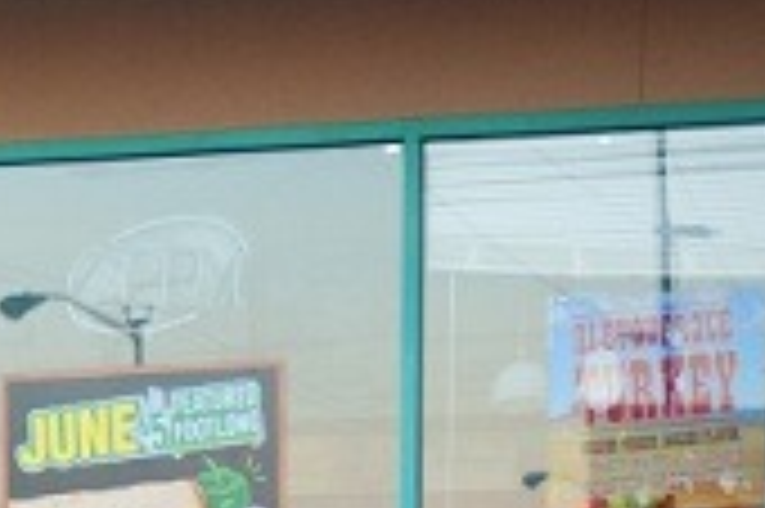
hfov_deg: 10.9
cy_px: 319
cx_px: -328
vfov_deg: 7.5
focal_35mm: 182
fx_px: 3864
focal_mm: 50
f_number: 2.8
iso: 200
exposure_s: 1/125
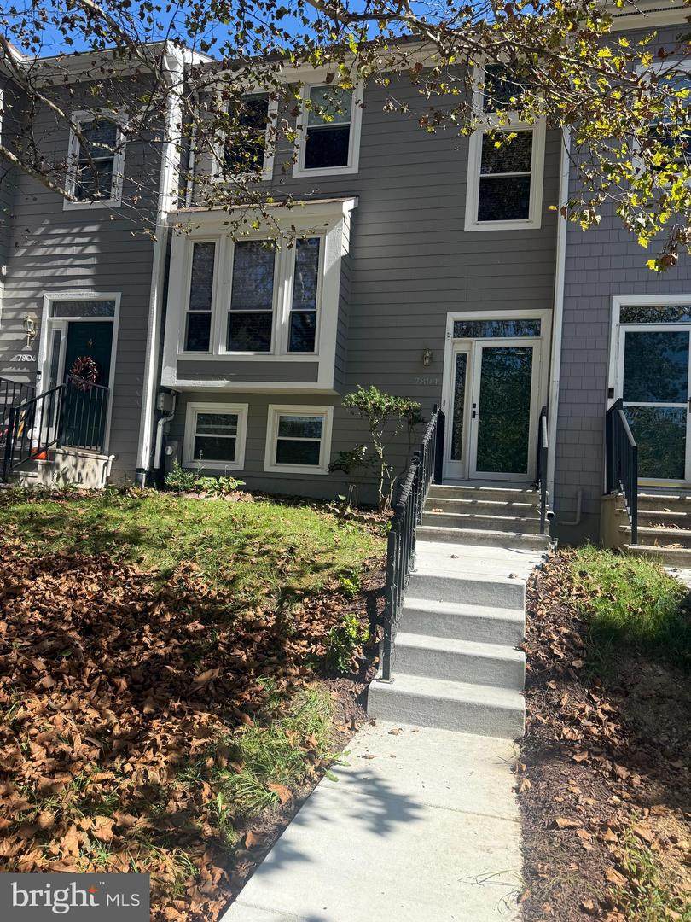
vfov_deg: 71.6
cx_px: 346
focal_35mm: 24
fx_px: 639
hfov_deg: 56.8
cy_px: 461
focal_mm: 6.76
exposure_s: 1/1855
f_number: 1.78
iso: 80
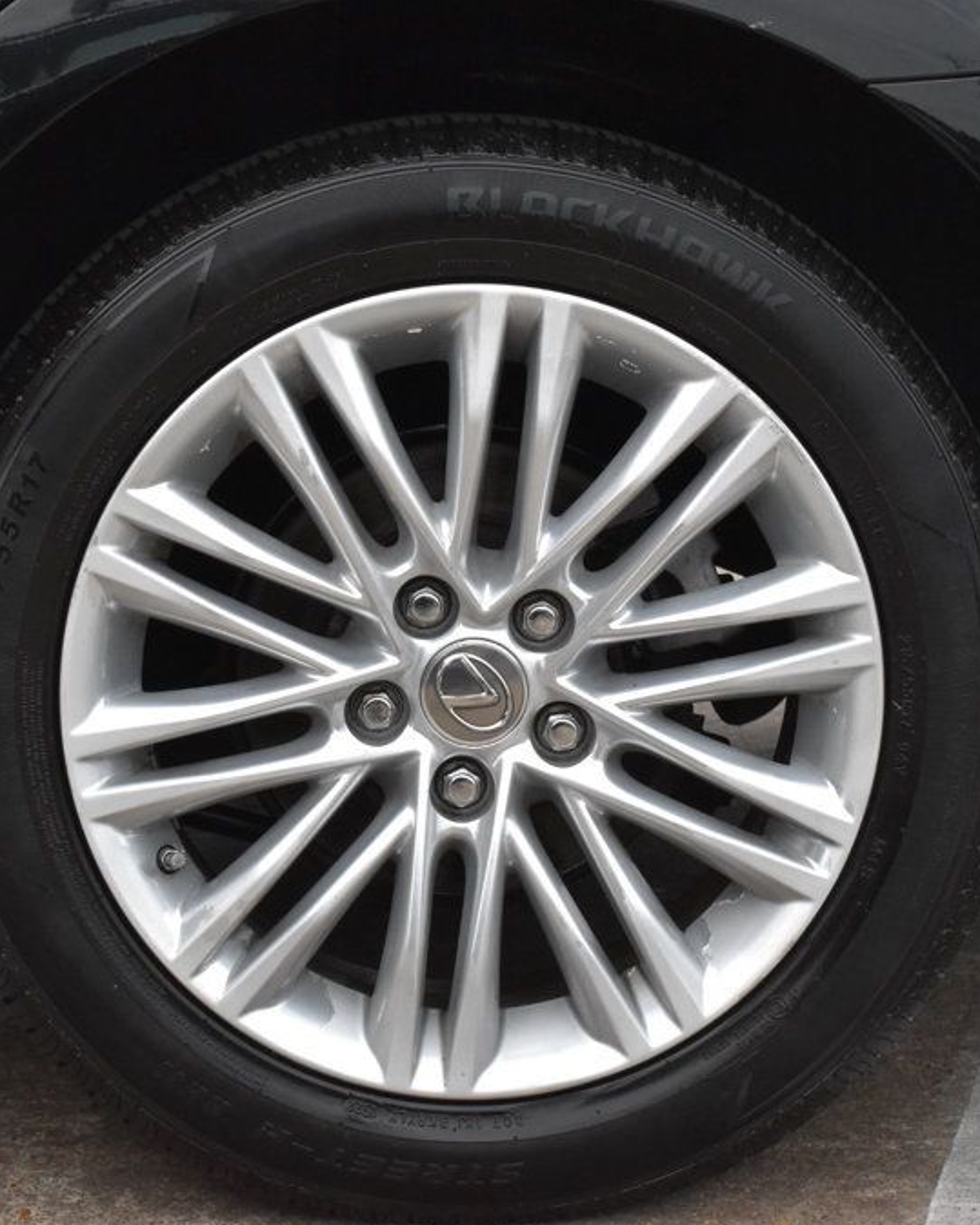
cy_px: 618
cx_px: 551
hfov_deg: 19.9
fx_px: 2792
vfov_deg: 24.8
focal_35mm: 77
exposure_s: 1/1000
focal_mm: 36
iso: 2500
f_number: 13
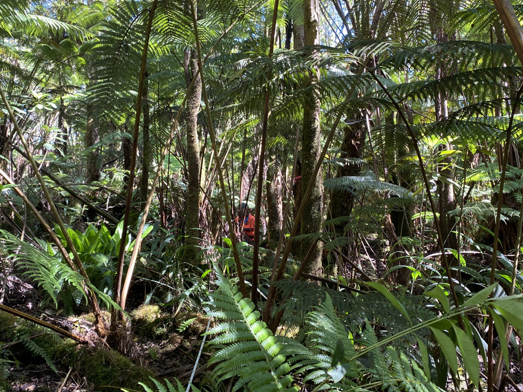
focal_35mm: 33
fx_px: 499
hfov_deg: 55.3
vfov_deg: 42.9
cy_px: 184
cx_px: 254
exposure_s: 1/102
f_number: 1.8
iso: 125
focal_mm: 4.25
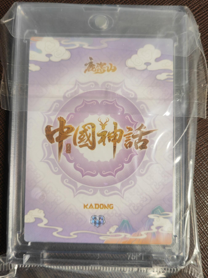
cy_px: 139
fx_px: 216
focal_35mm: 27
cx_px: 104
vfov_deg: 65.3
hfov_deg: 51.4
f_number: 1.8
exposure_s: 1/100
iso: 160
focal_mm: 5.53
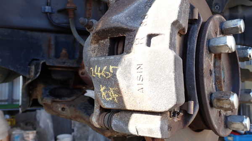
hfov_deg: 56.6
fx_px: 234
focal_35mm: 35
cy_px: 61
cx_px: 126
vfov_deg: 33.6
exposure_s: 1/100
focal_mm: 5.79
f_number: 3.2
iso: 100
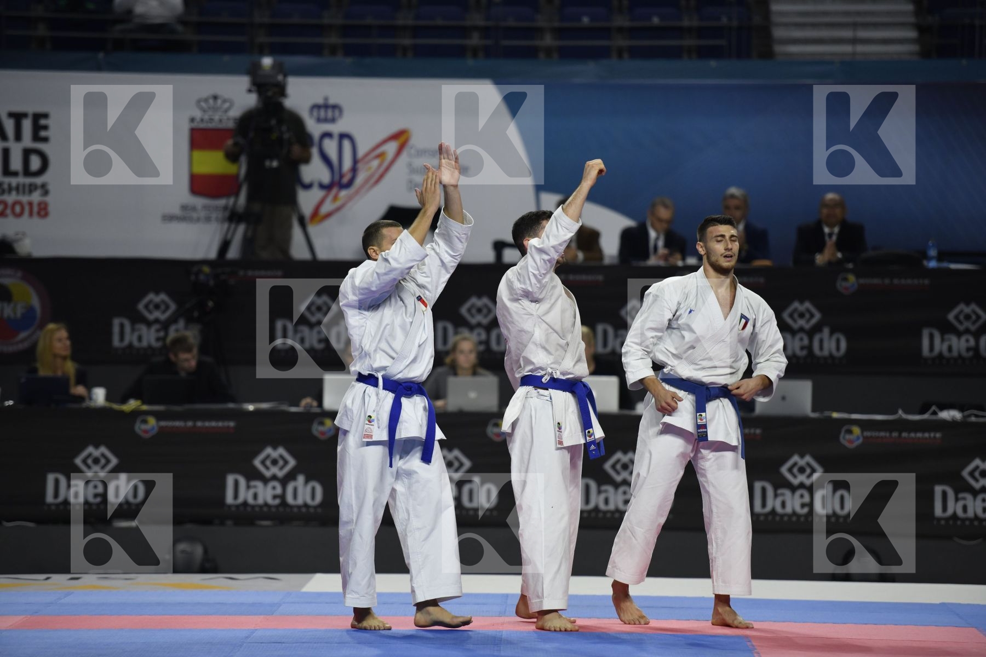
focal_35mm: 200
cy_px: 328
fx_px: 5477
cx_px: 493
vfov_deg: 6.9
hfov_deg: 10.3
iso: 800
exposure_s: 1/800
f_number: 2.8
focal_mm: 200
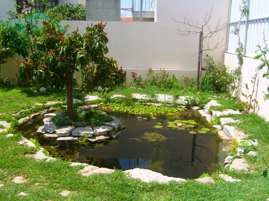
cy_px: 100
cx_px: 134
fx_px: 295
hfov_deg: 49.0
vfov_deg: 37.7
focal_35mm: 38
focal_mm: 7.9
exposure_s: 1/160
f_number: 8
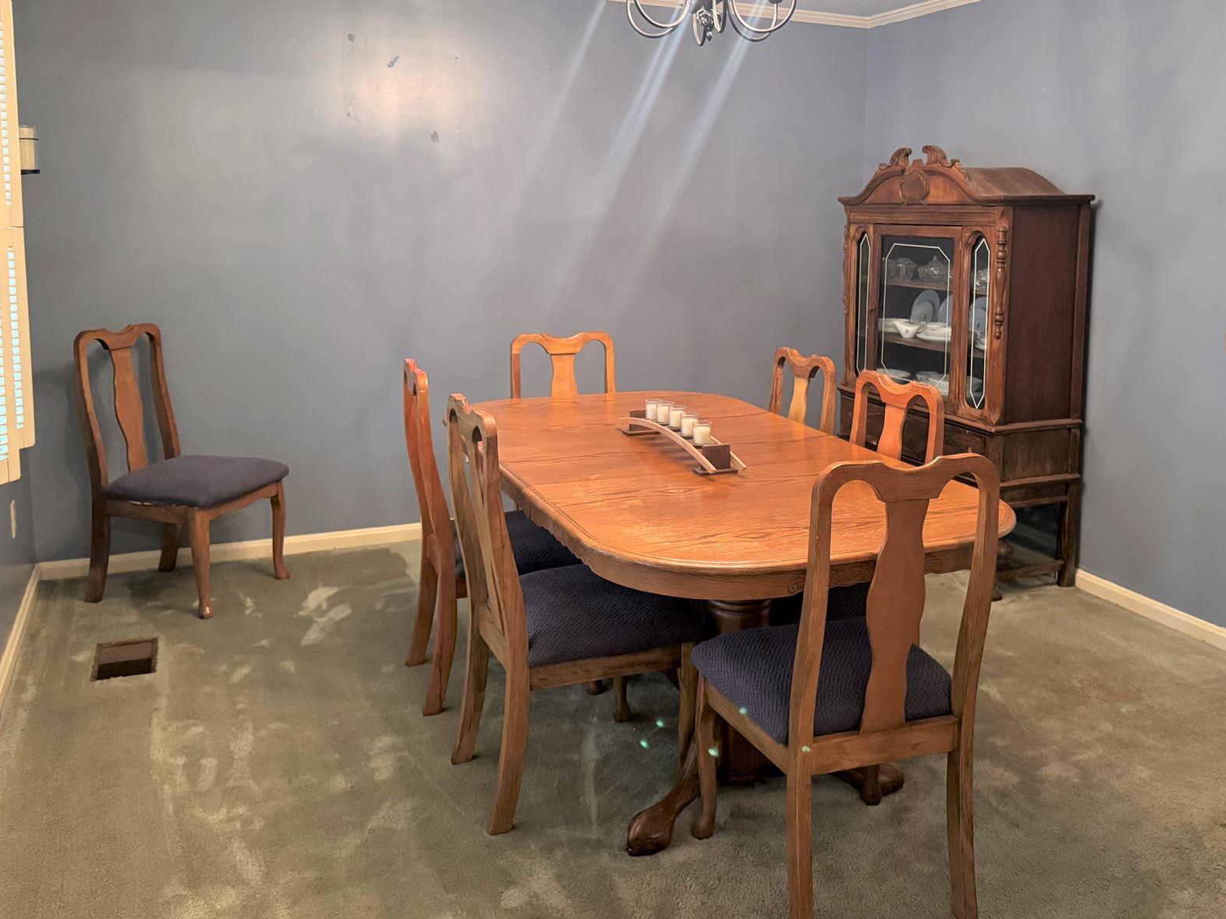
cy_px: 335
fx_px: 1098
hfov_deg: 57.9
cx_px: 733
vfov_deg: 45.0
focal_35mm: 31
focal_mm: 6.76
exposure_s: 1/60
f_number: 1.78
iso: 800
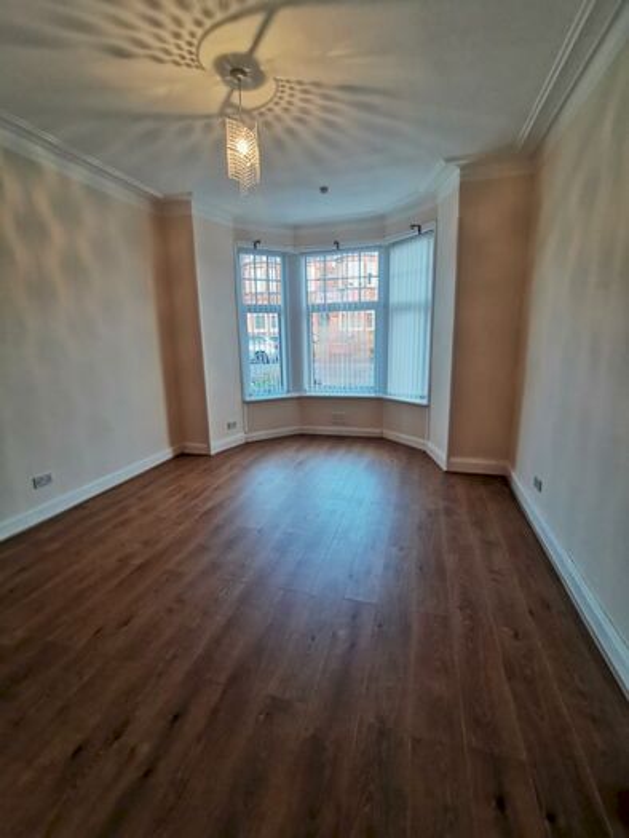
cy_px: 419
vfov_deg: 94.5
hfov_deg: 78.1
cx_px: 314
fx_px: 387
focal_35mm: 16
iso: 200
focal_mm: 2.35
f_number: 2.2
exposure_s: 1/100
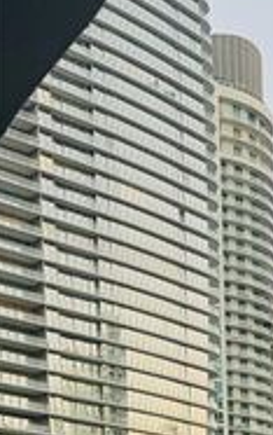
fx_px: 1078
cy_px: 743
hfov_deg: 12.4
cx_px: 574
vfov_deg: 18.6
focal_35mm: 91
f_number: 1.78
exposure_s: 1/121
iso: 80
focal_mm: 6.76
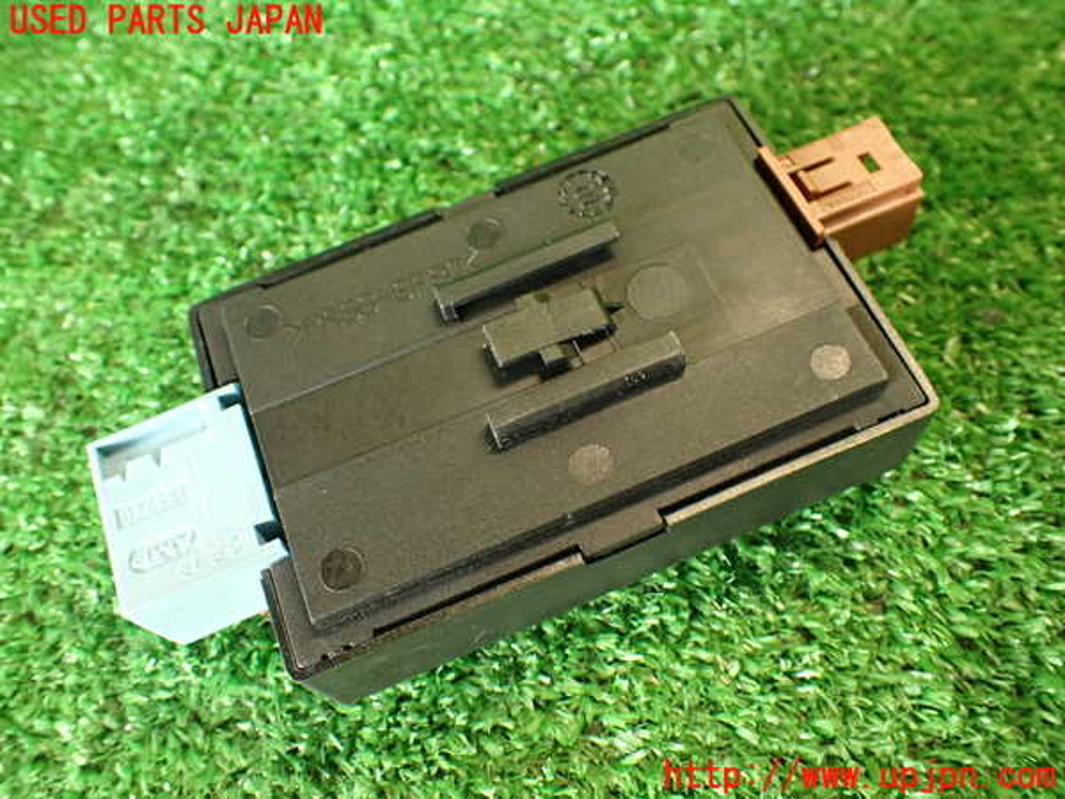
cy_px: 400
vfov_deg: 44.2
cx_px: 532
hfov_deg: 56.8
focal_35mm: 32
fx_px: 985
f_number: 2.4
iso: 320
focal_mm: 5.79
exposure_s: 1/30
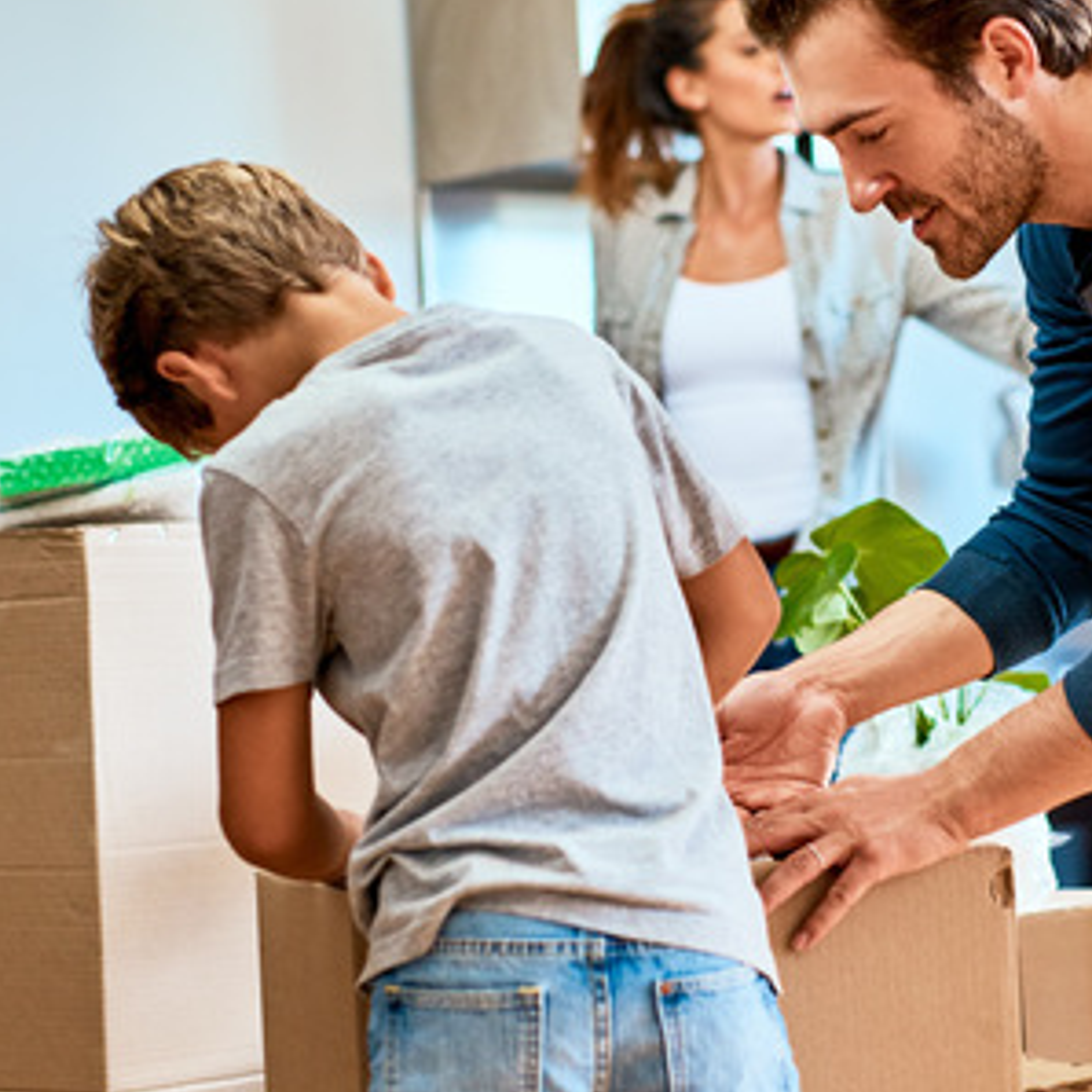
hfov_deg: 15.2
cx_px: 803
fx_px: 4069
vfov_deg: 15.3
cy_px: 528
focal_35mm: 114
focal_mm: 50
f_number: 2.2
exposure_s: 1/200
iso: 400
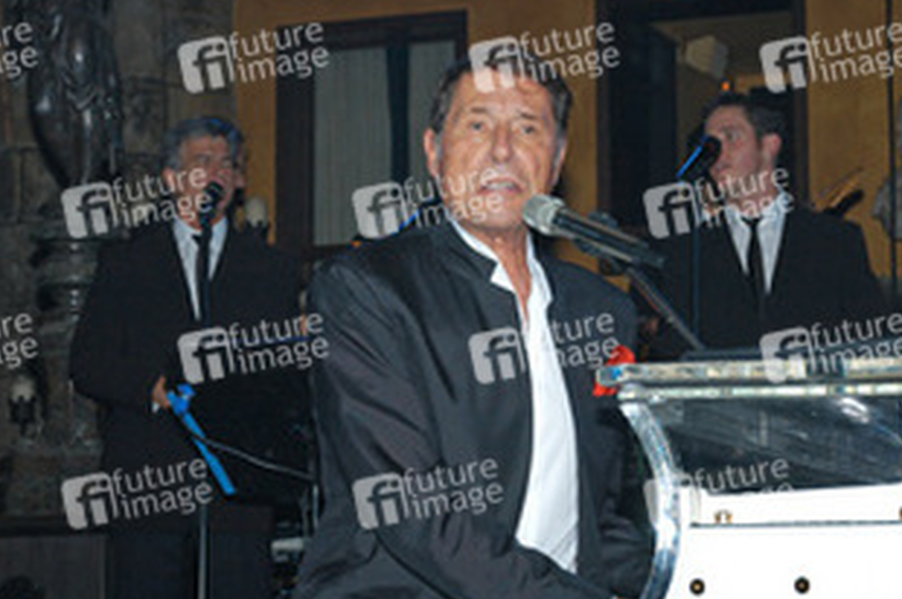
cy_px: 276
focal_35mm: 109
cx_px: 467
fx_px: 2728
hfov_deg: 18.8
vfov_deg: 12.5
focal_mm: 50
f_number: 8
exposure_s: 1/125
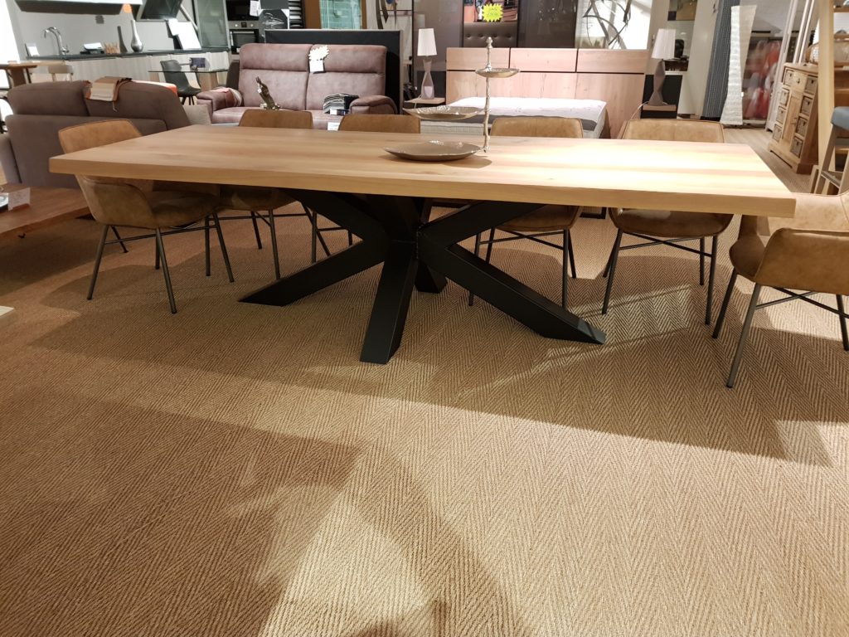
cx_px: 424
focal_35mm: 26
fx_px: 638
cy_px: 318
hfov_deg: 67.3
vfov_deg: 53.1
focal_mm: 4.2
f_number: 1.7
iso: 250
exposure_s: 1/33
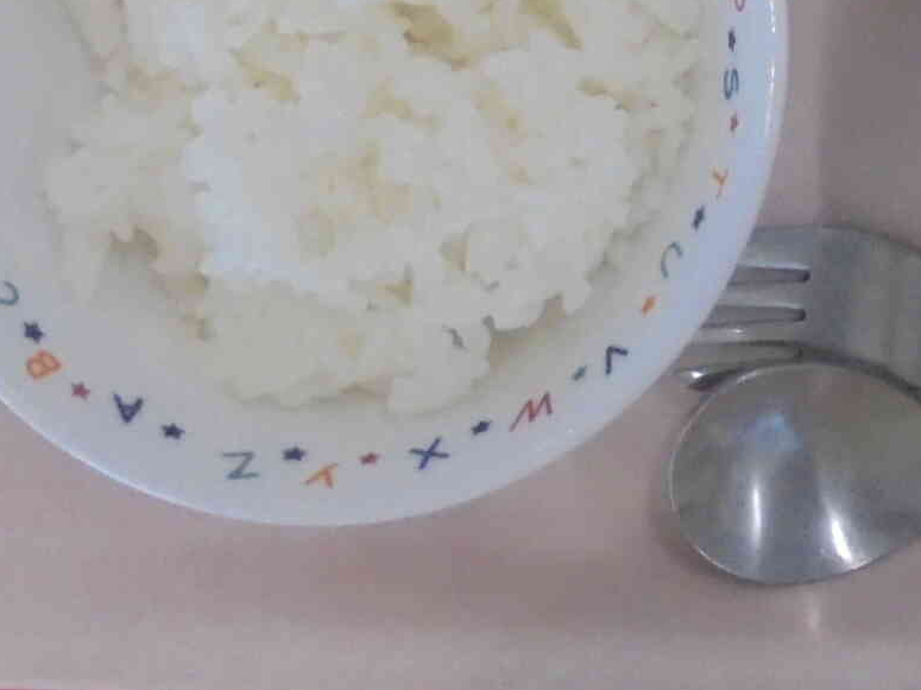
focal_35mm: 87
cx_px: 737
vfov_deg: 15.5
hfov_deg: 22.2
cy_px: -371
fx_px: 2314
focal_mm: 4.6
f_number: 3.5
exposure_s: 1/125
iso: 500
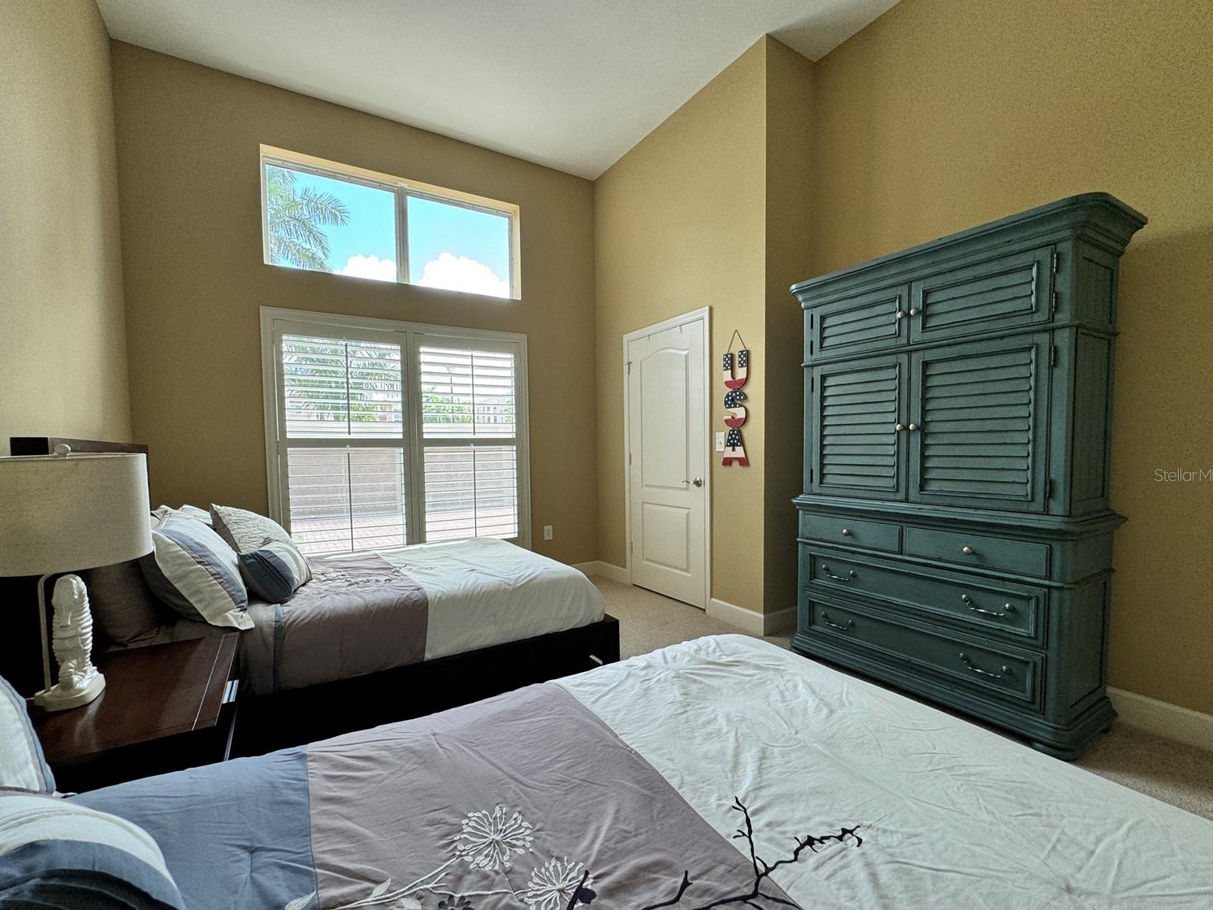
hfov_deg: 98.1
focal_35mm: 15
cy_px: 474
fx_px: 526
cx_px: 581
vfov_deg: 81.7
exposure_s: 1/120
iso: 80
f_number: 2.2
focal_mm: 2.22
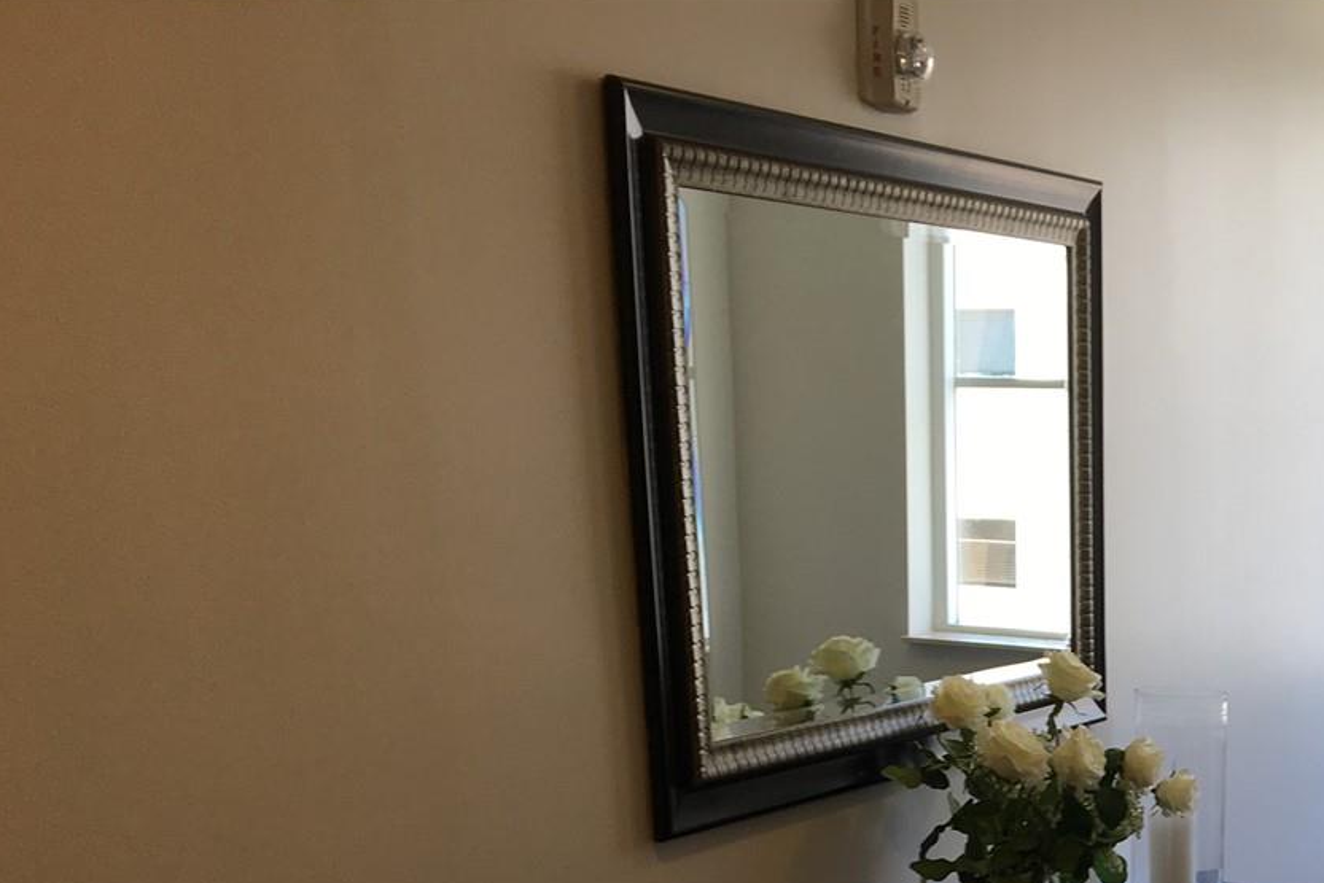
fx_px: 2133
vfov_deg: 22.2
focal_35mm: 58
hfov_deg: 32.6
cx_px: 1206
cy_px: 945
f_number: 2.2
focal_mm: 4.15
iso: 25
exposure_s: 1/40
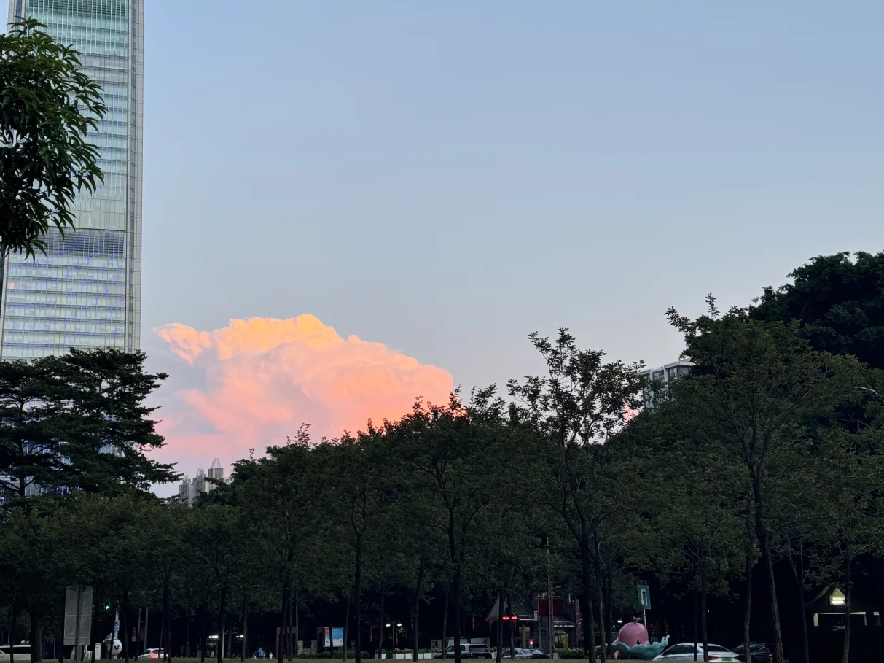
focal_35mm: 57
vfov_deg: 25.6
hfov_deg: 33.8
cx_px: 414
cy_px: 302
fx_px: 1455
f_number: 1.78
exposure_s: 1/76
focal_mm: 6.76
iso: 64
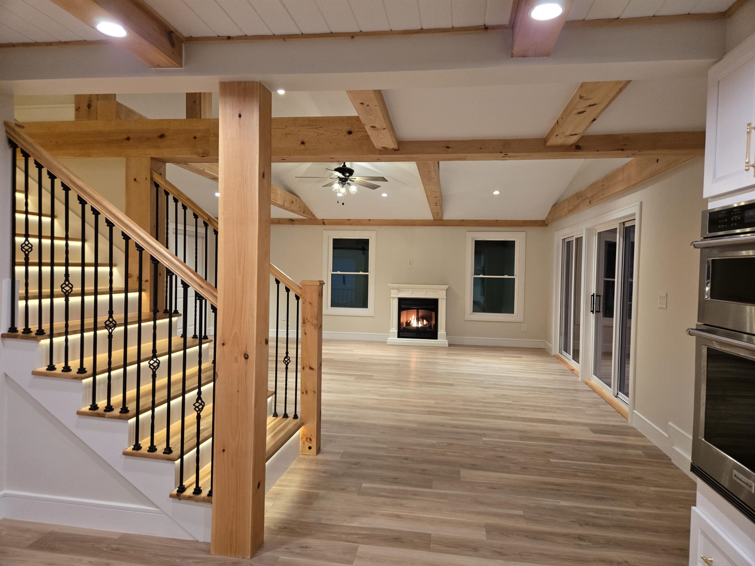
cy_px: 283
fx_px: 502
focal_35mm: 23
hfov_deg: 73.9
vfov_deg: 58.9
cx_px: 378
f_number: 1.8
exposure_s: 1/120
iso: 320
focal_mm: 5.4
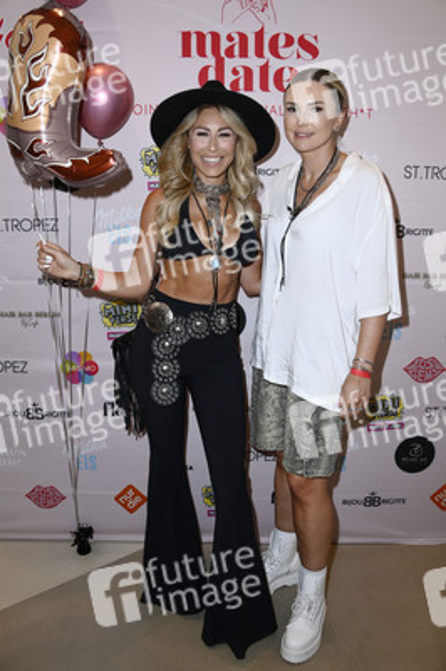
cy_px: 336
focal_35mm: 28
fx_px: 521
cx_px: 223
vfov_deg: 65.5
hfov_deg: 46.3
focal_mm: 28
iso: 640
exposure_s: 1/200
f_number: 5.6
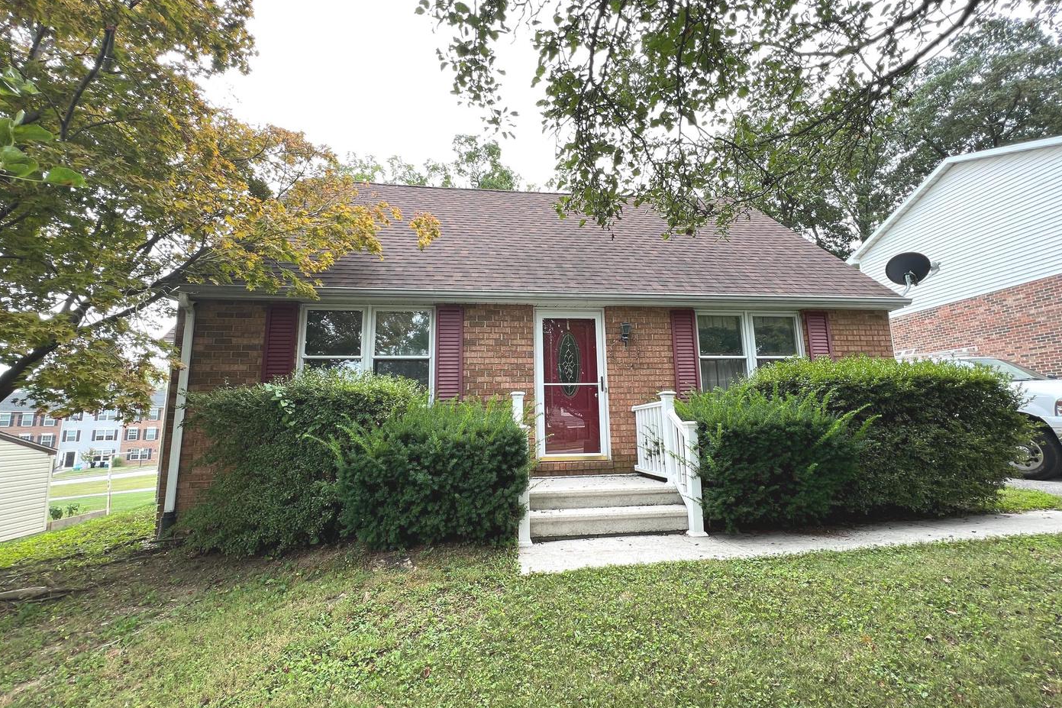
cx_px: 542
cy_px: 356
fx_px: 413
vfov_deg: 81.2
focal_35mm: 14
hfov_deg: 104.2
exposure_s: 1/157
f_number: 1.8
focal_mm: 1.57
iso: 32
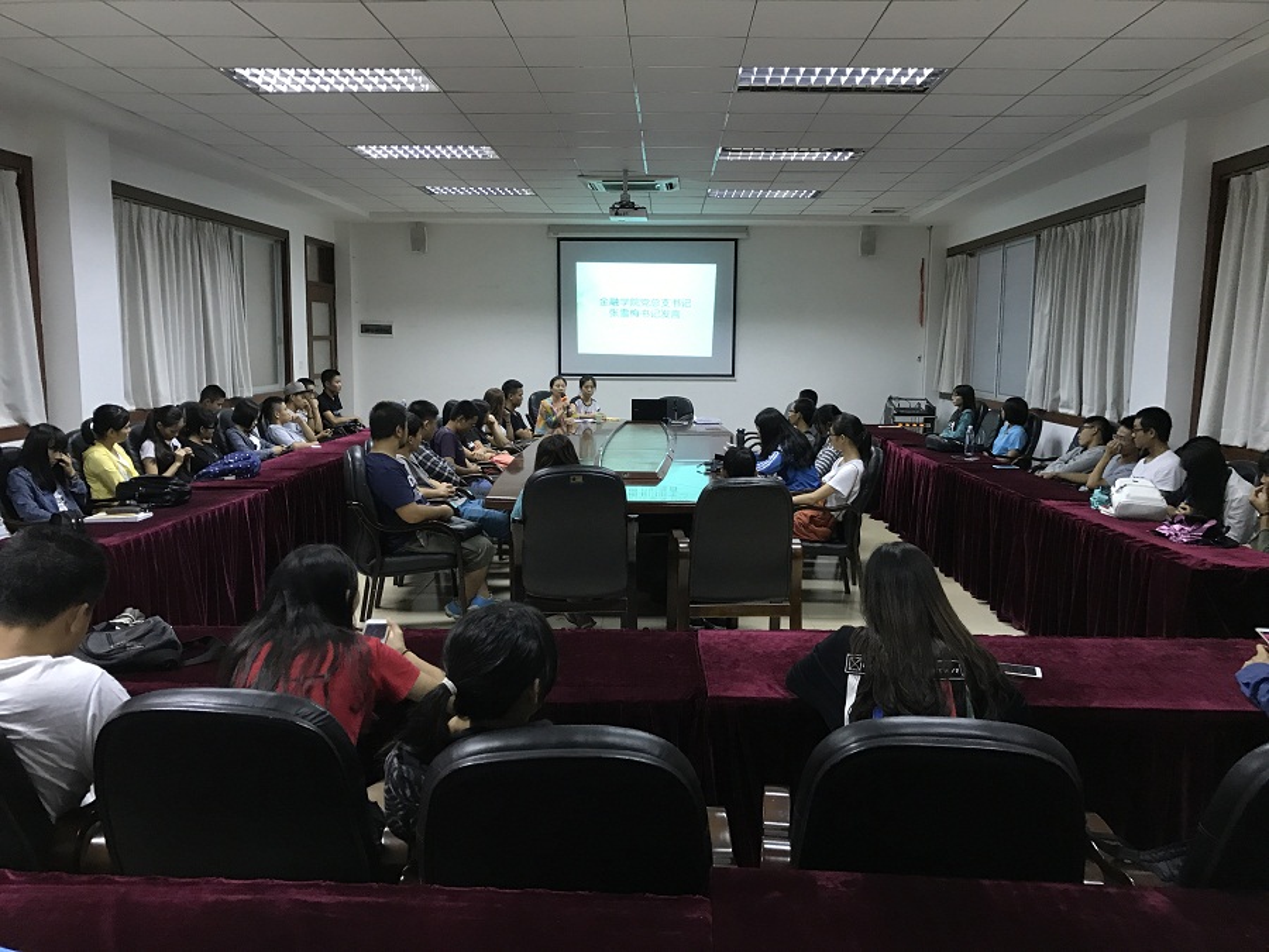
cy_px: 476
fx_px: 1026
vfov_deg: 49.7
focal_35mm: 28
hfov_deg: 63.4
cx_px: 634
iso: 50
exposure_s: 1/17
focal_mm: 3.99
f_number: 1.8
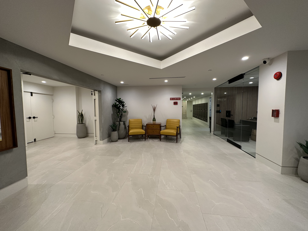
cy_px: 116
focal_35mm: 14
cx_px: 154
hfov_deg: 102.1
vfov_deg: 85.7
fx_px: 125
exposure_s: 1/60
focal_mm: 2.22
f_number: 2.2
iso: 160
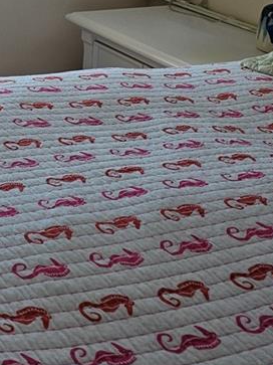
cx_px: -95
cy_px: -4
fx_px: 800
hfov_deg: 17.9
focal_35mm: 76
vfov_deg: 24.4
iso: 50
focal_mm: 6.3
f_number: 1.7
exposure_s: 1/207
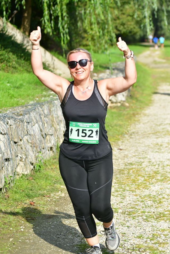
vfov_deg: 15.2
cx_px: 85
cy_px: 127
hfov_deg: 10.2
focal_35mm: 135
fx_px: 955
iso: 800
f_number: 4.5
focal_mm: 90
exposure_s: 1/5000
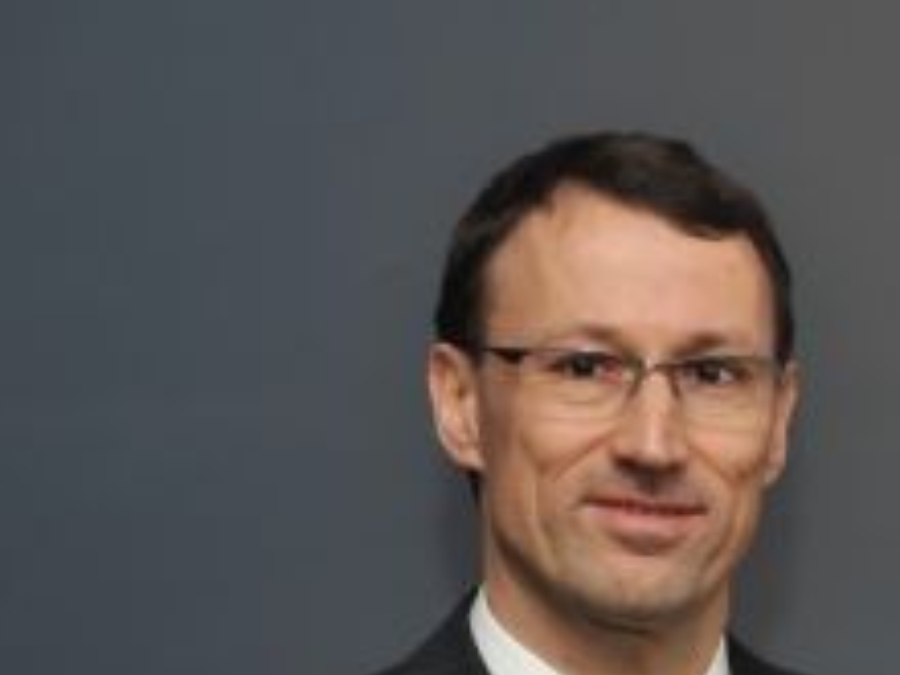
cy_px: 745
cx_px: 1133
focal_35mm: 176
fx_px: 4576
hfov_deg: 11.0
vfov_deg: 8.4
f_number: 3.2
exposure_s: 1/160
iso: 400
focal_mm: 62
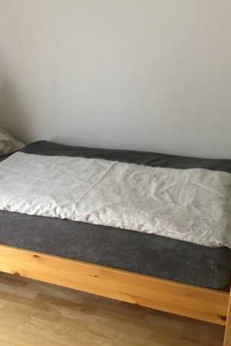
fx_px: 423
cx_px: 48
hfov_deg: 29.8
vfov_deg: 44.5
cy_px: 177
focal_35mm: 44
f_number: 2.4
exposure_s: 1/33
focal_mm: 3.3
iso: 200
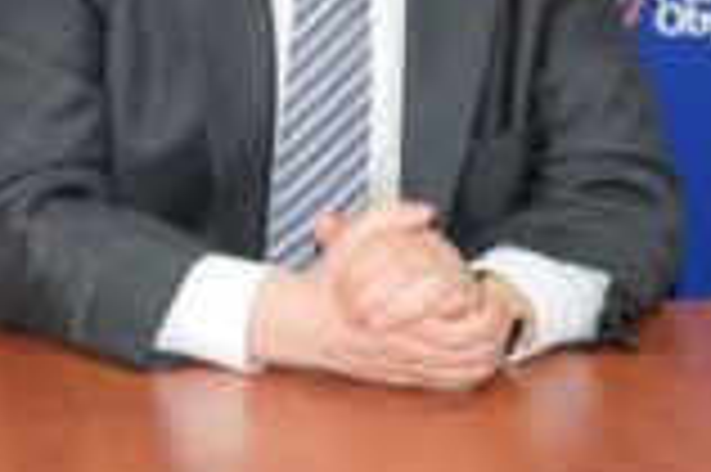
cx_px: 333
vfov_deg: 11.0
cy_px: -220
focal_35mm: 120
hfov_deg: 17.1
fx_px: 2366
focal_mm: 21
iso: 800
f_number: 4.5
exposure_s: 1/80
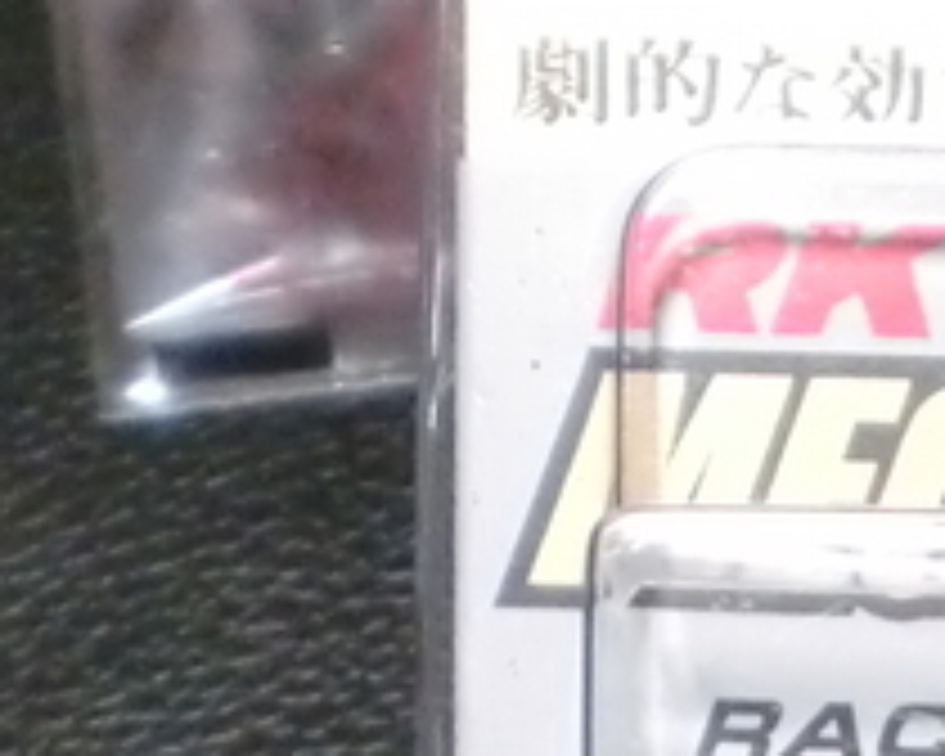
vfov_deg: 7.5
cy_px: 1678
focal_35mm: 195
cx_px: 1732
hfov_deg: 9.4
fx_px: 5454
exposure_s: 1/25
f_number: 3.1
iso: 400
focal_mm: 6.3
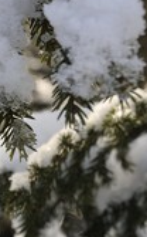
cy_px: 146
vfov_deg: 14.0
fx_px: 958
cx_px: -134
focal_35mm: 149
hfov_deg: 8.4
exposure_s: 1/100
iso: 200
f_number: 9
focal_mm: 58
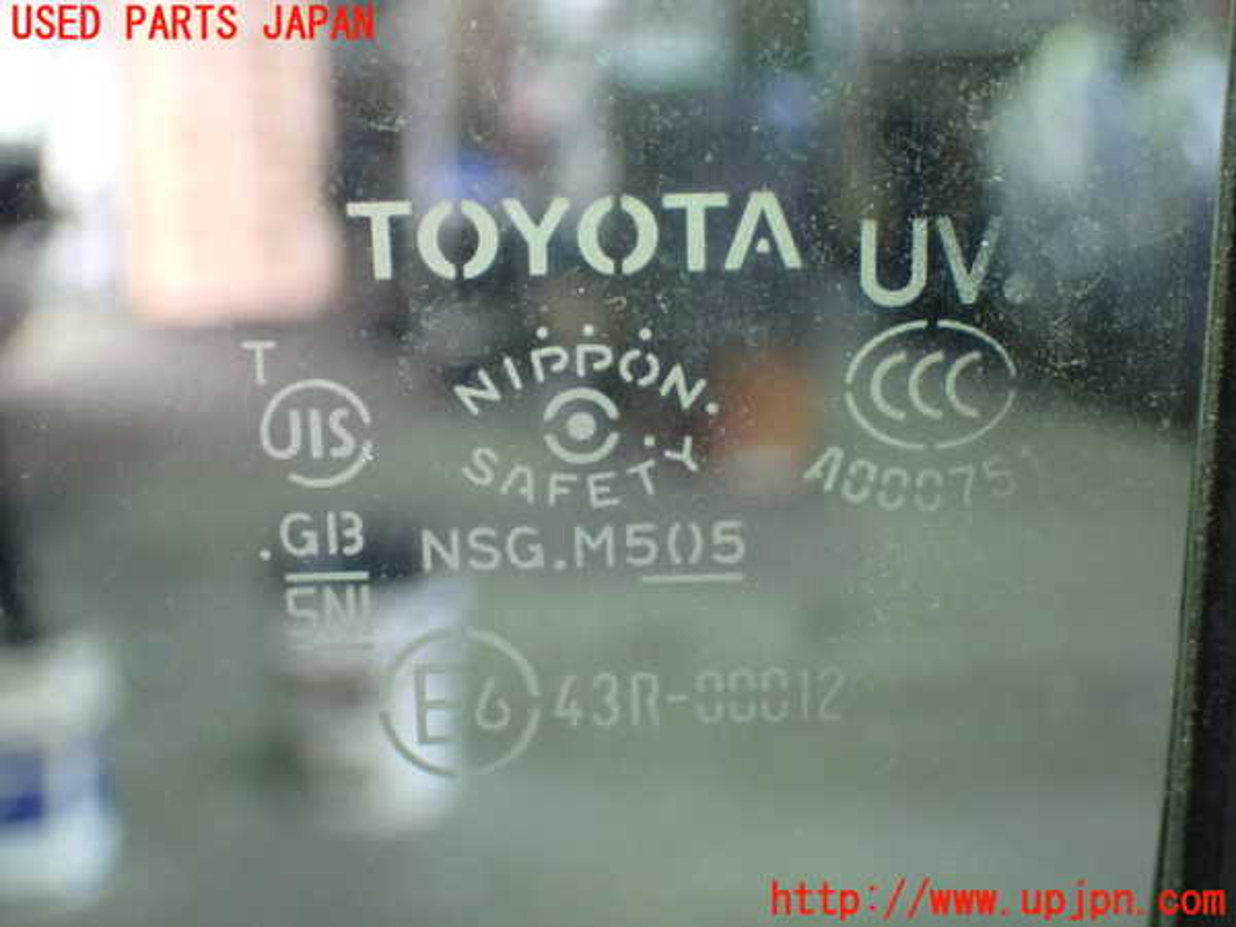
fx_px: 2214
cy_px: 464
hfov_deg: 31.2
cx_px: 618
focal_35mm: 62
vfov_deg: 23.7
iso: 1250
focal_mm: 11.09
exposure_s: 1/60
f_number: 3.6
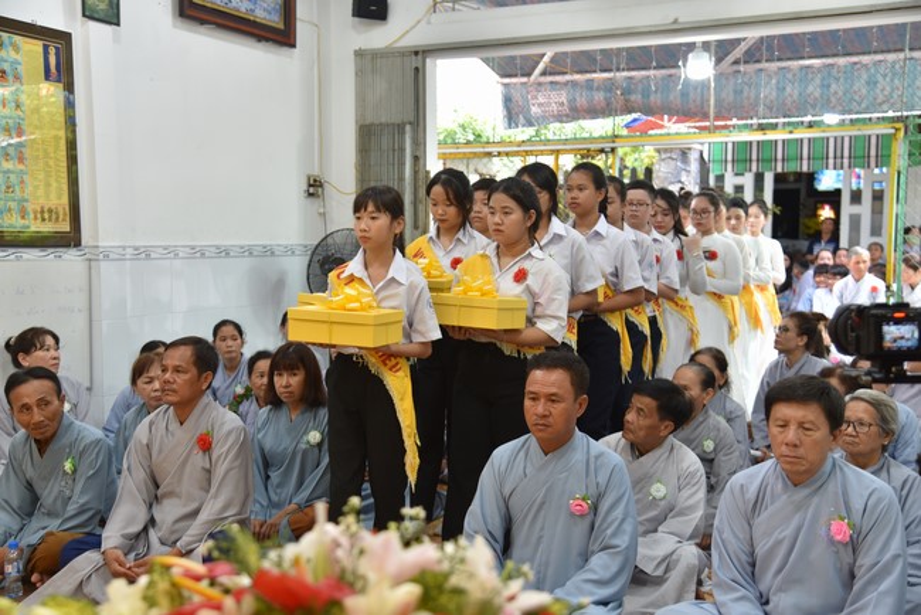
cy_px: 308
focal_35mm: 46
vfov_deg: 29.3
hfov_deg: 42.7
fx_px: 1177
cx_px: 460
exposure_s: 1/60
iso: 400
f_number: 4
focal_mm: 46
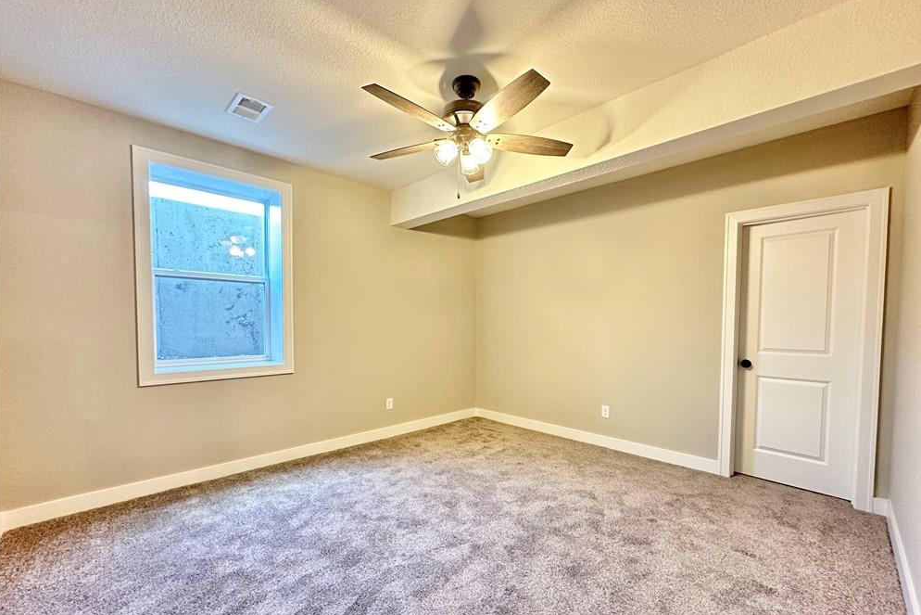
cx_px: 469
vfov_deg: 77.1
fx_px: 384
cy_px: 338
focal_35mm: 15
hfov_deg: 100.4
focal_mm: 2.22
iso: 640
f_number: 2.2
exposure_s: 1/60
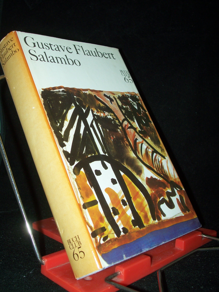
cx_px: 110
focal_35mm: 42
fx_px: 354
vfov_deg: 44.8
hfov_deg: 34.3
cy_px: 146
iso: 80
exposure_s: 1/60
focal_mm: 7
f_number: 2.8
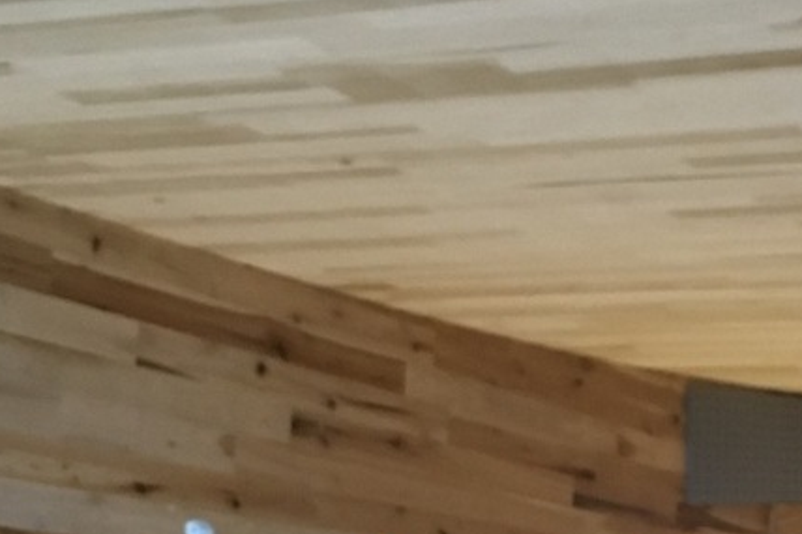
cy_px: 570
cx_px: 730
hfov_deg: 21.2
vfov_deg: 14.2
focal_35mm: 94
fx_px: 2093
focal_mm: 4.15
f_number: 2.2
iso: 200
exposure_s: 1/20
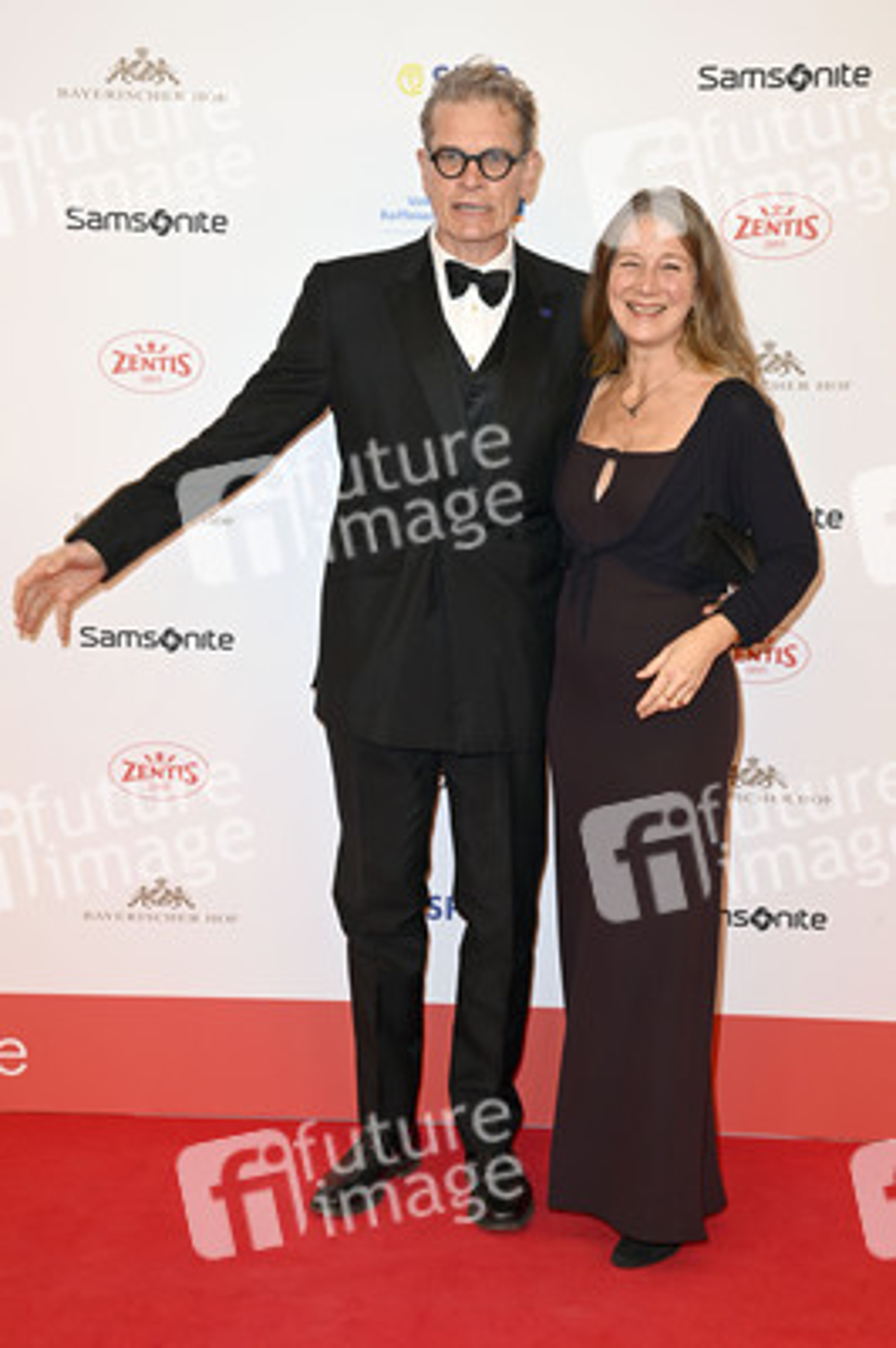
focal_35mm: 52
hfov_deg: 25.9
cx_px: 448
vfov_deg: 38.2
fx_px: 1945
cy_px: 674
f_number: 7.1
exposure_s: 1/200
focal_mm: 52
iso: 640
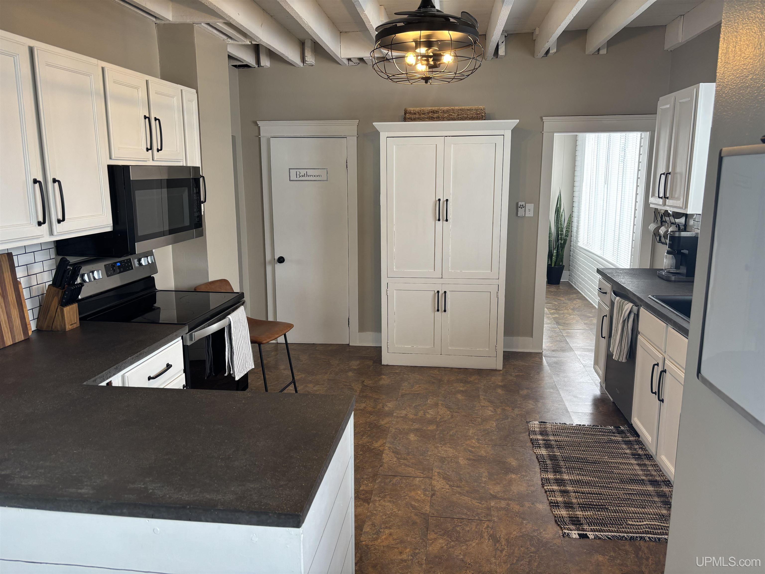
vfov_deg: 53.1
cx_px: 382
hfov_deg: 67.3
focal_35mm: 26
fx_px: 575
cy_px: 287
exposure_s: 1/60
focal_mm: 5.96
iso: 80
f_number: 1.6
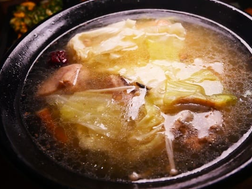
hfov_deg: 59.5
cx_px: 151
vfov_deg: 46.8
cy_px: 92
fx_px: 218
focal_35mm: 30
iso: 800
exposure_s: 1/60
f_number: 3.5
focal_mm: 12
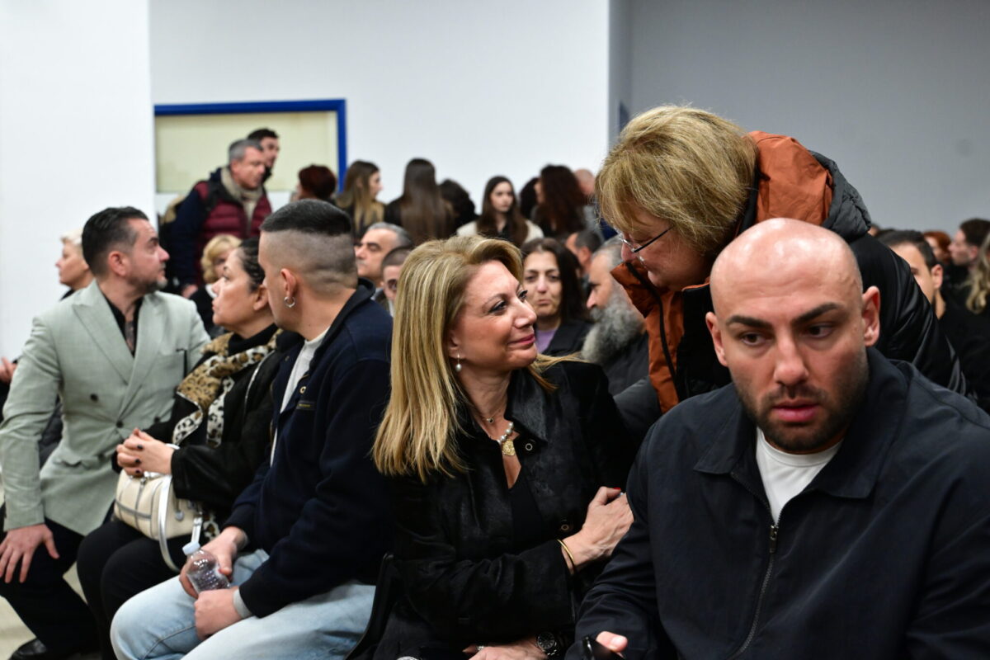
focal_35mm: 41
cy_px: 330
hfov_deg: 47.4
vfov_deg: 32.6
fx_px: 1127
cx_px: 495
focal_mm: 41
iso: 4000
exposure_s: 1/160
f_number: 4
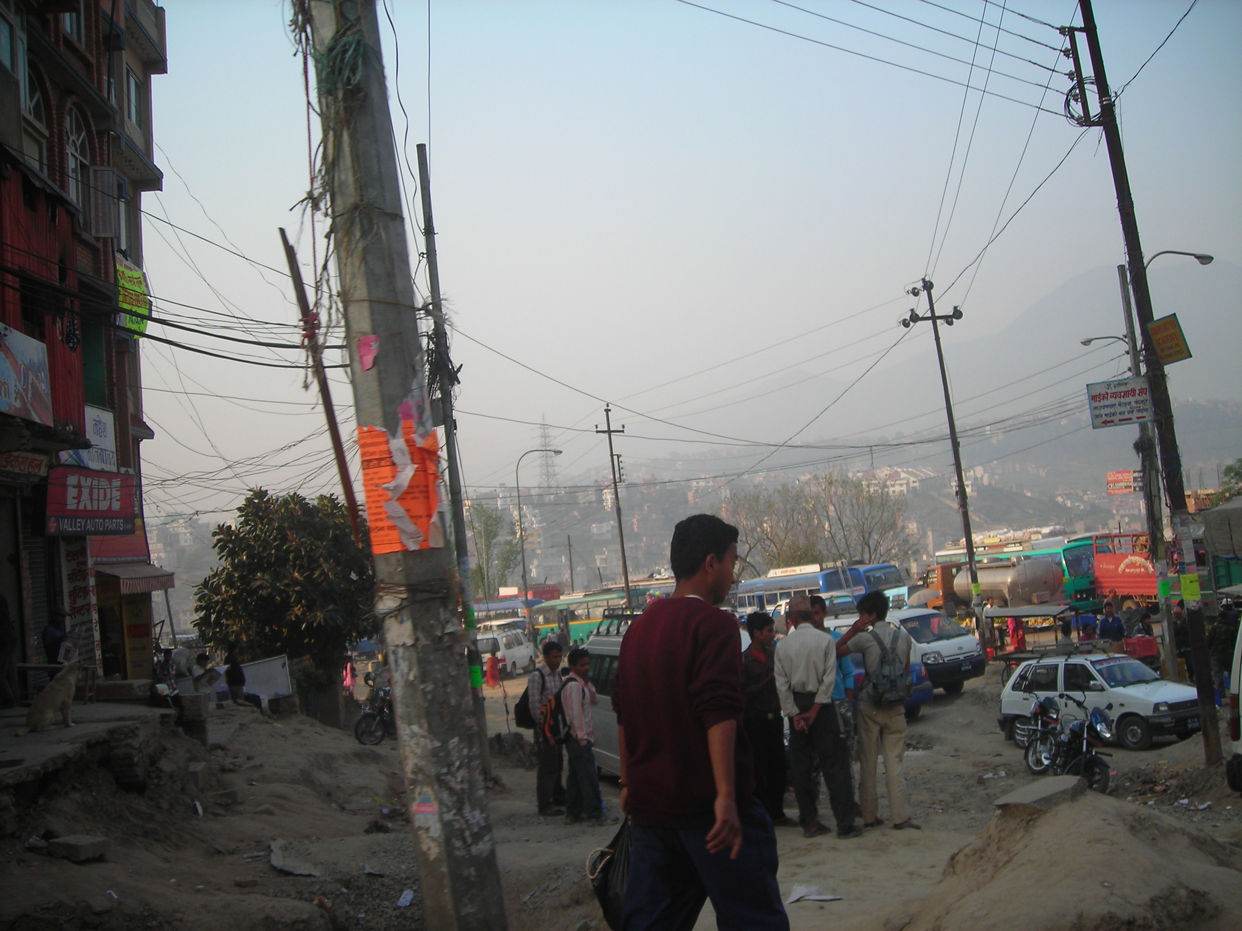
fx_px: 1363
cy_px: 466
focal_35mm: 38
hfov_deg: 49.0
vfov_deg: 37.7
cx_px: 621
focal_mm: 6.3
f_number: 3.2
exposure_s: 1/285
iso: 50
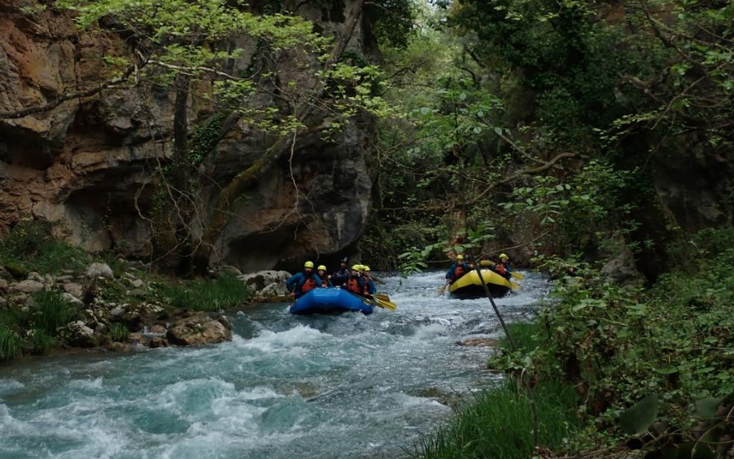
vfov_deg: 21.0
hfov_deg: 33.0
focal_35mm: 62
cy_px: 203
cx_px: 367
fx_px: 1241
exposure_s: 1/160
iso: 100
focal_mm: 10.35
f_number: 3.5
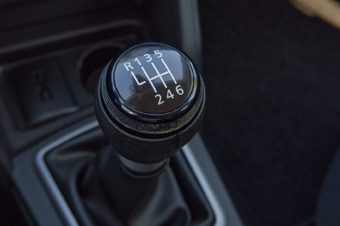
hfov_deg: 48.5
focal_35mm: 40
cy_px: 107
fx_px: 378
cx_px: 164
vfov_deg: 33.4
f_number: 7.1
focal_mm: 24.2
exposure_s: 1/100
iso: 2000
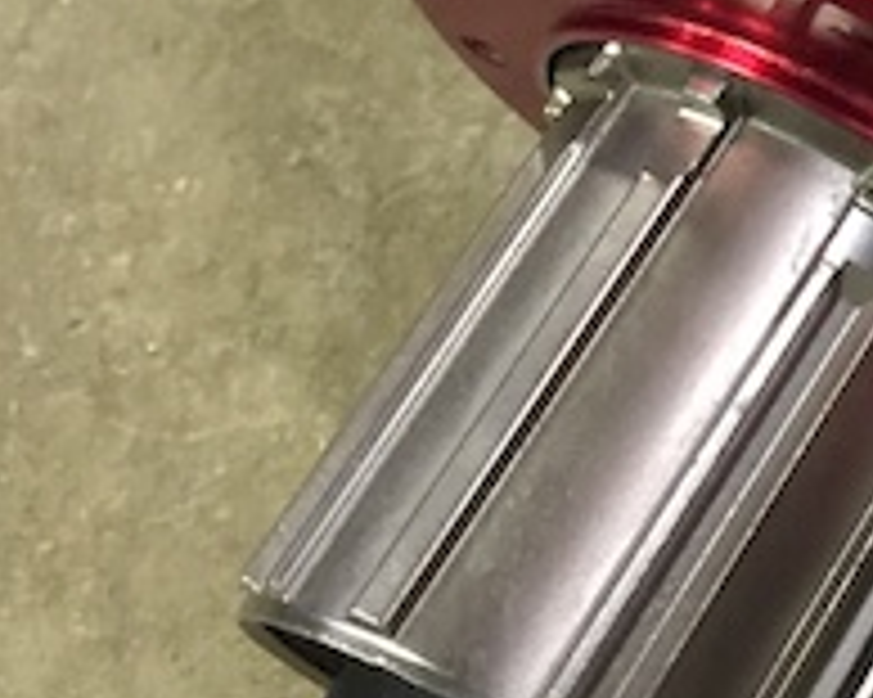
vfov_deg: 13.1
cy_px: 153
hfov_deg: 14.0
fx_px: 3021
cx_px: 1710
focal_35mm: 117
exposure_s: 1/4
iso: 64
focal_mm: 4.15
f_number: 2.2
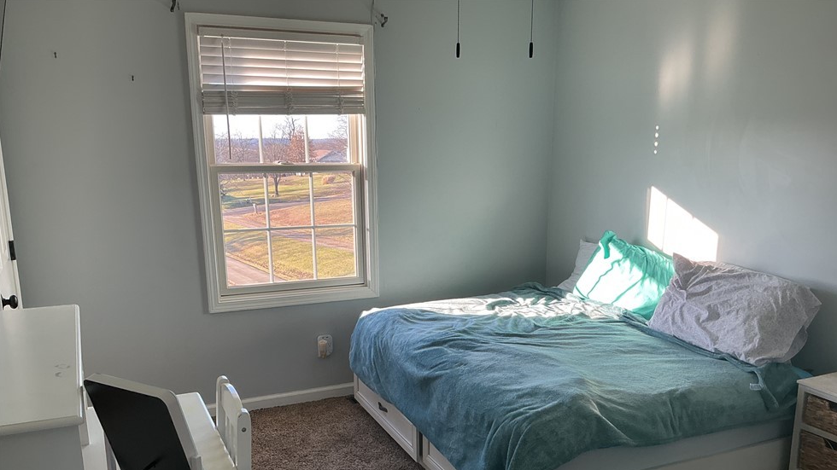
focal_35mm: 33
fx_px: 732
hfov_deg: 59.5
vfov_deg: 35.2
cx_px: 436
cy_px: 325
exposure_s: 1/120
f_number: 1.8
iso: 32
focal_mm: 3
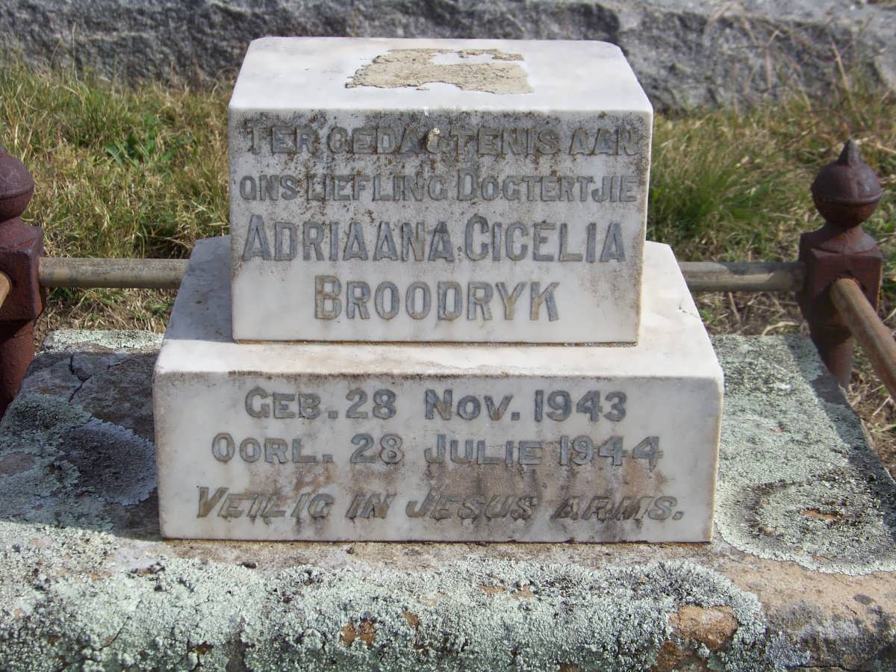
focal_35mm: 70
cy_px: 336
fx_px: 1812
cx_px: 448
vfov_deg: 21.0
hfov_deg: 27.8
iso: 64
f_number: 4.5
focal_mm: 11.7
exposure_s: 1/500
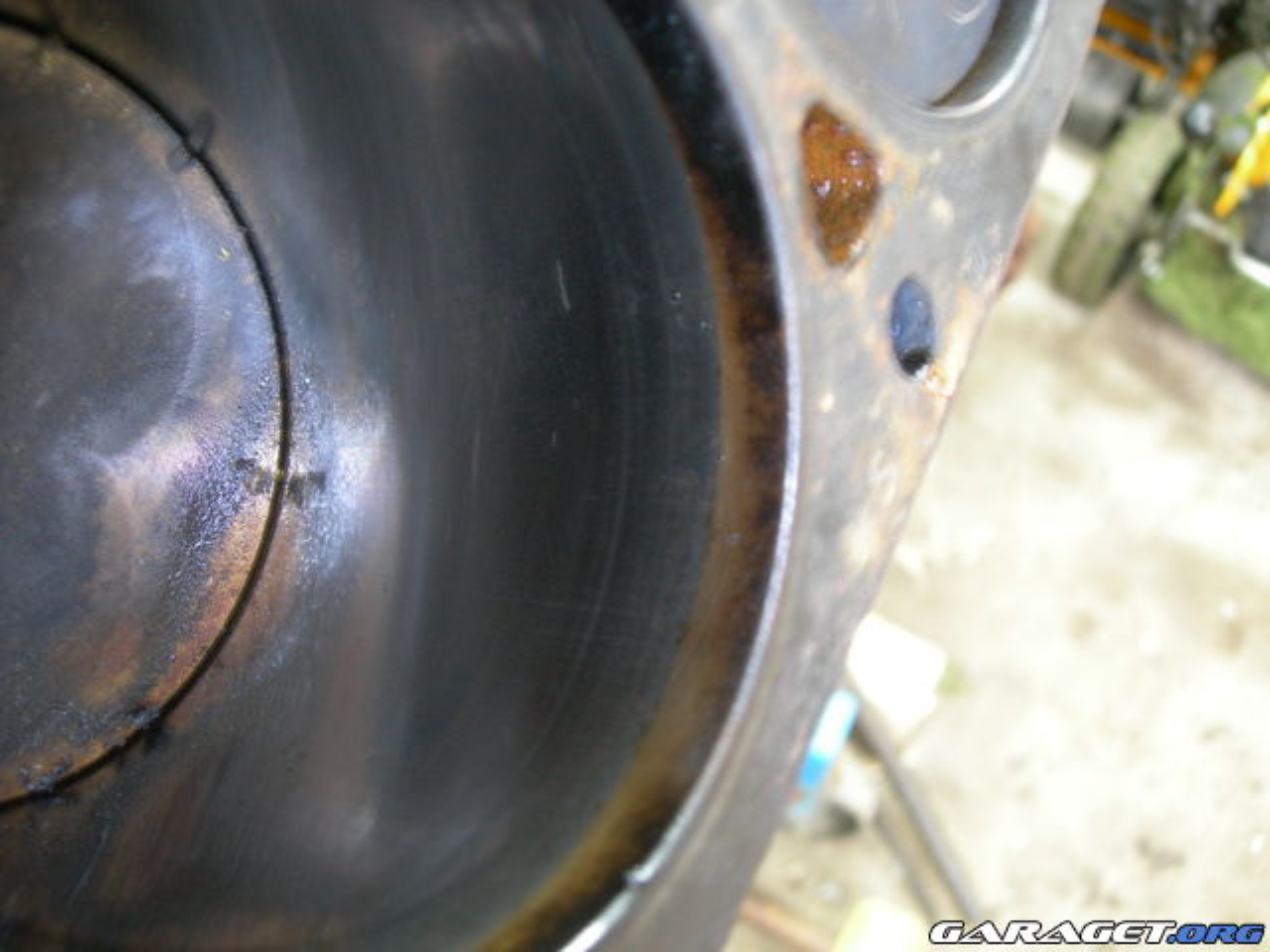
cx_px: 635
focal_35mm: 38
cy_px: 476
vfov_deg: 37.7
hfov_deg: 49.0
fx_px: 1394
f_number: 2.8
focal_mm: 7.8
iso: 200
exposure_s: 1/2
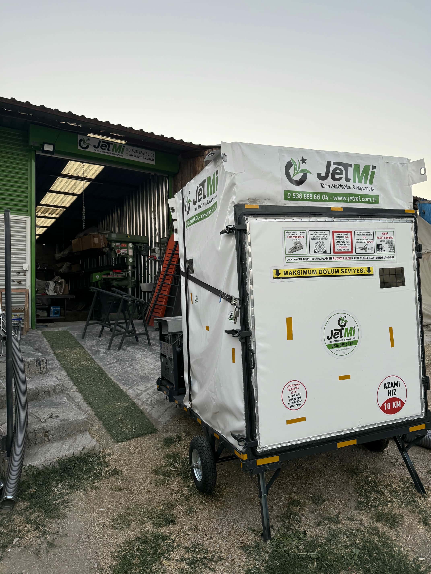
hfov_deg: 56.8
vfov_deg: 71.6
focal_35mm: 24
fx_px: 398
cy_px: 287
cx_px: 216
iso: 100
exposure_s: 1/127
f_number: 1.78
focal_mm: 6.76
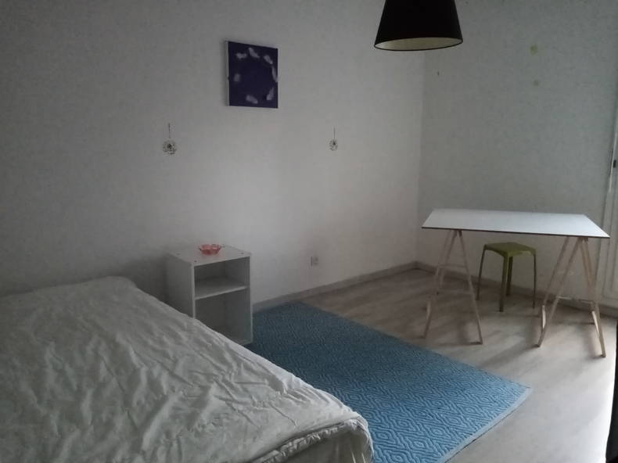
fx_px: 464
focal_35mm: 26
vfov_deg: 53.0
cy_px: 232
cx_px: 309
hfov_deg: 67.3
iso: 1156
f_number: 1.8
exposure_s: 1/20
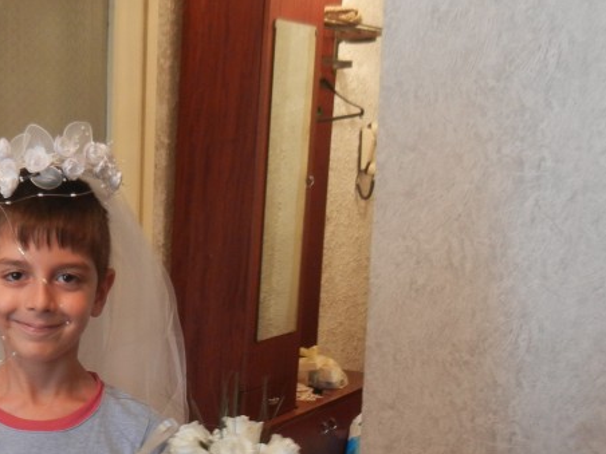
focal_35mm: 68
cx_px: 58
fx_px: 1190
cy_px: 372
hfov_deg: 27.5
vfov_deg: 21.3
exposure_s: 1/6.3
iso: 200
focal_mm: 5.4
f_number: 3.5
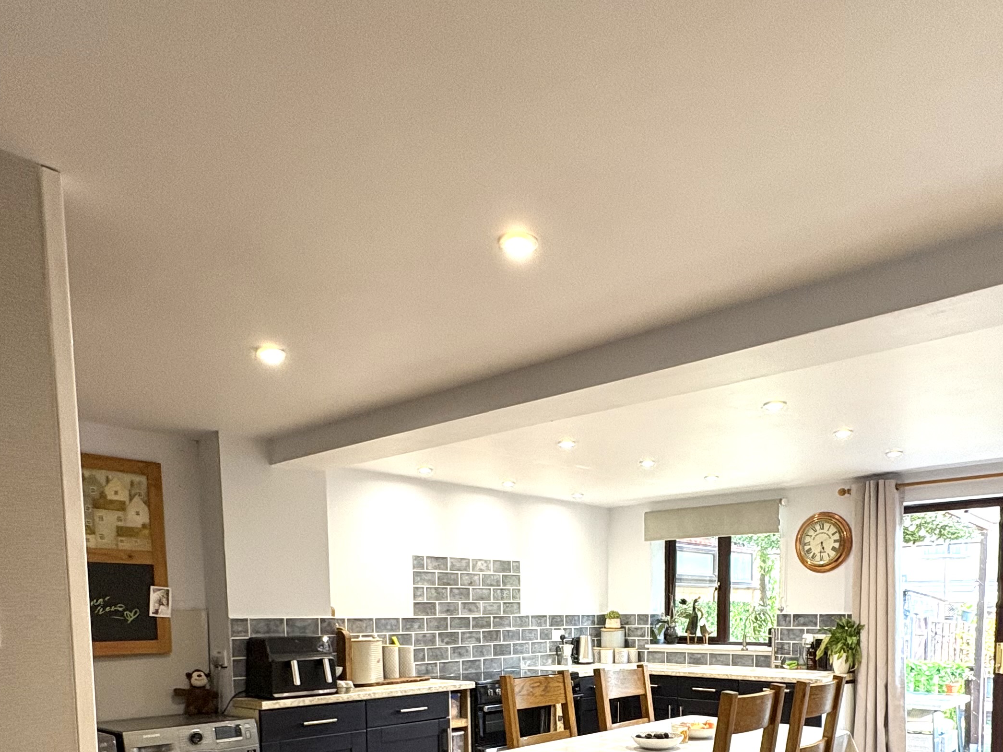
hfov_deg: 64.9
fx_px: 782
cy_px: 674
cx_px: 584
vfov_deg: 46.5
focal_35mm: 27
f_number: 2.2
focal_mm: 2.22
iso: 200
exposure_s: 1/100
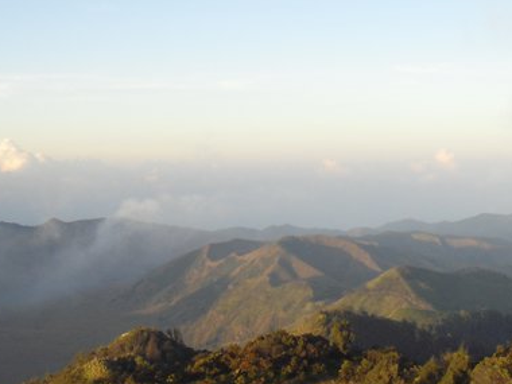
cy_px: 261
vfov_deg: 18.4
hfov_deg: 24.1
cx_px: 389
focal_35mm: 80
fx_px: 1183
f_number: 2.8
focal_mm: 6.2
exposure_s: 1/320
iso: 100
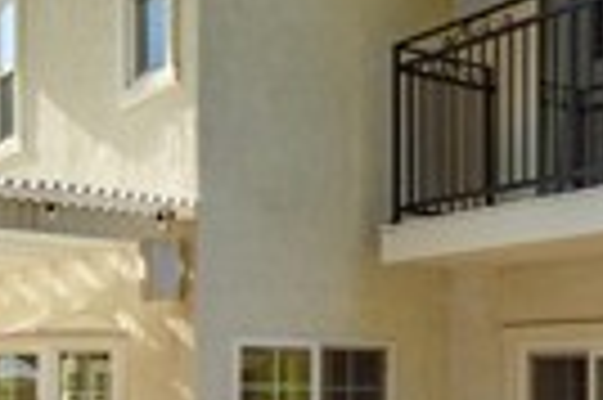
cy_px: 411
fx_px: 1121
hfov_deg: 29.8
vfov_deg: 19.6
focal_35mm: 67
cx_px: 432
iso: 200
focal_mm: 14
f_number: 9
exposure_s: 1/320
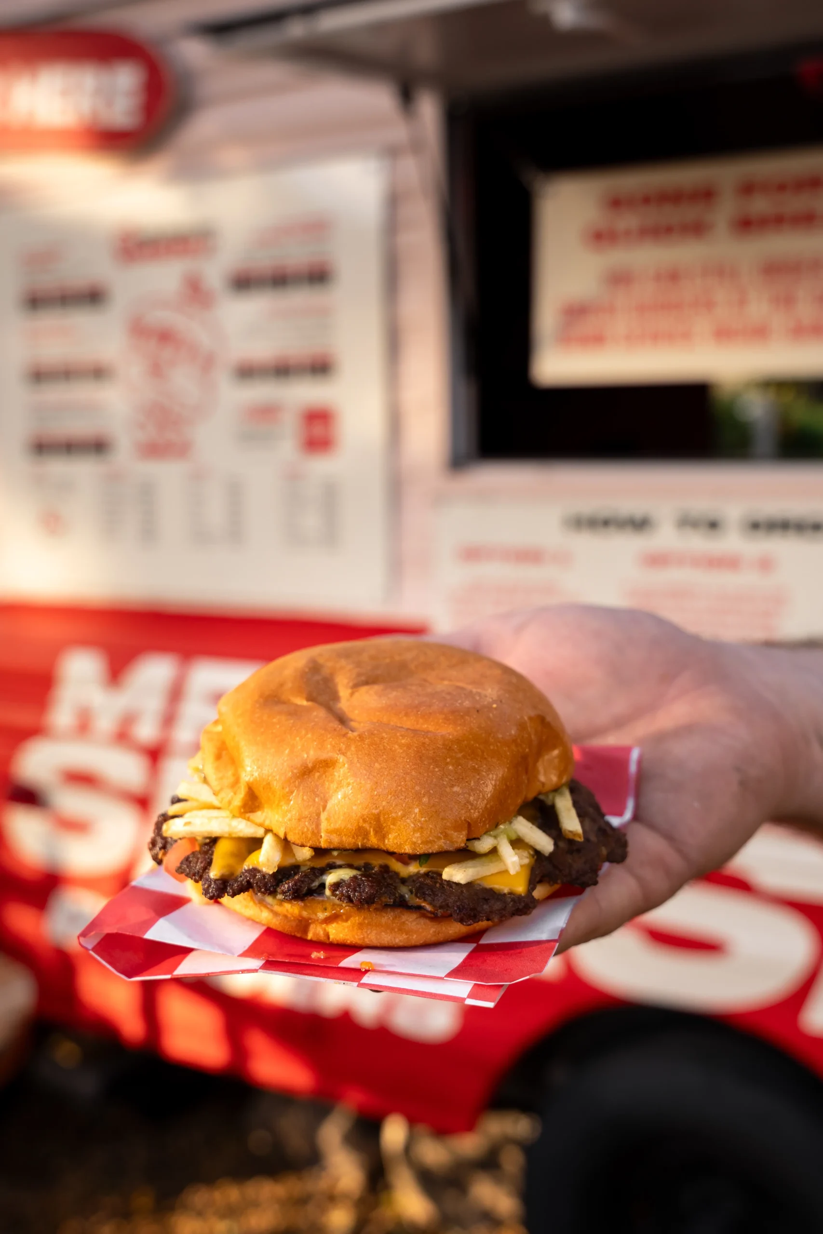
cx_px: 412
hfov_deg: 36.9
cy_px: 617
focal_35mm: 36
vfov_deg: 53.1
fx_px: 1234
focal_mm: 24
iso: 200
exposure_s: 1/320
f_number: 4
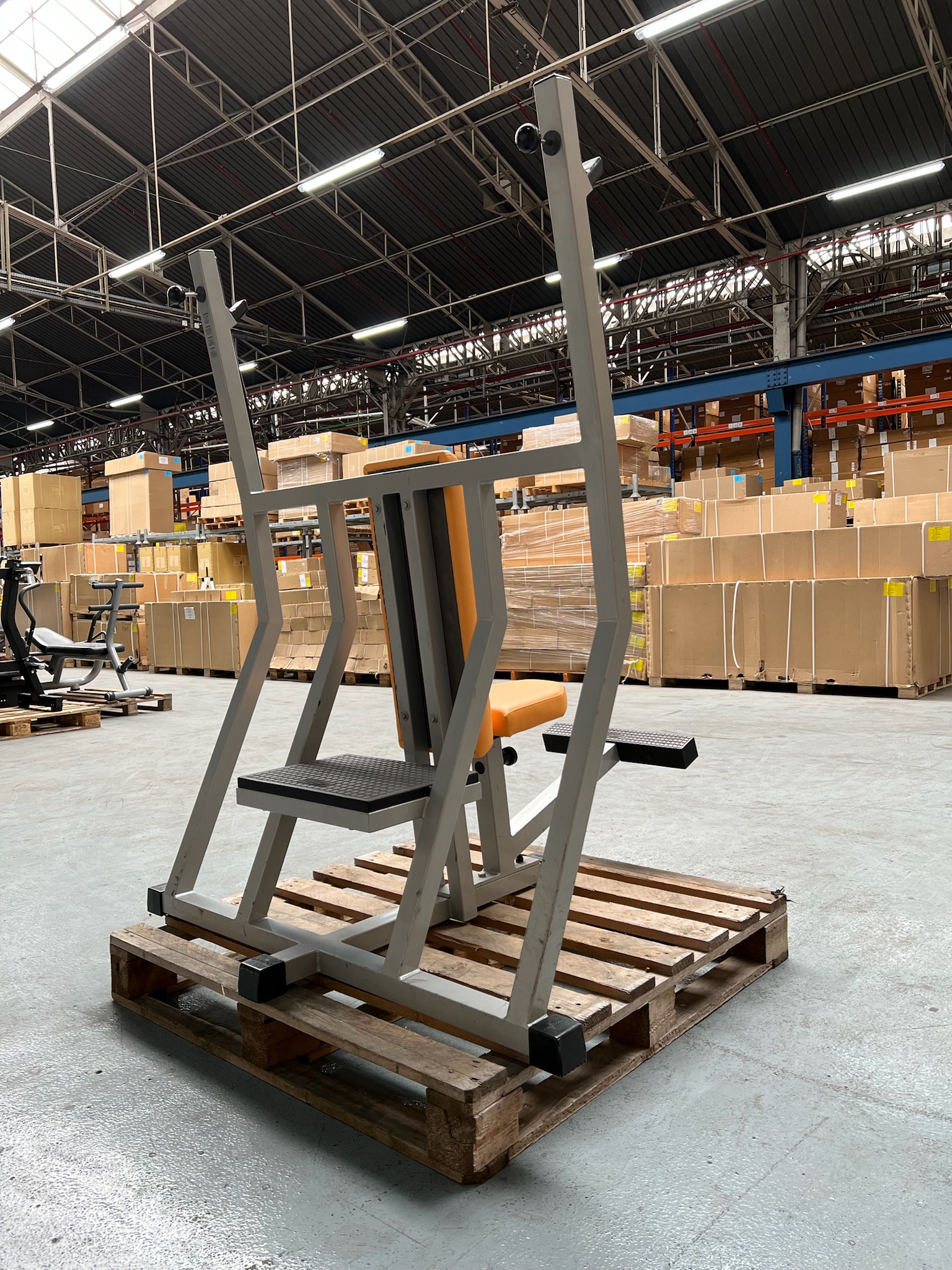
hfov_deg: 53.1
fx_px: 953
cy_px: 635
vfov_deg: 67.3
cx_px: 476
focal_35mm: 26
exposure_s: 1/100
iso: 80
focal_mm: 5.7
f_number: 1.5
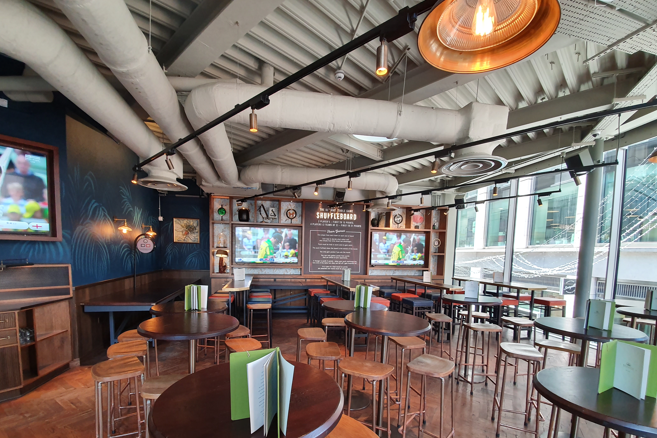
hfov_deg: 100.2
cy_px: 272
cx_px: 305
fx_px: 274
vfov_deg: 76.1
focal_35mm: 15
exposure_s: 1/50
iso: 160
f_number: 2.2
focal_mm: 1.8
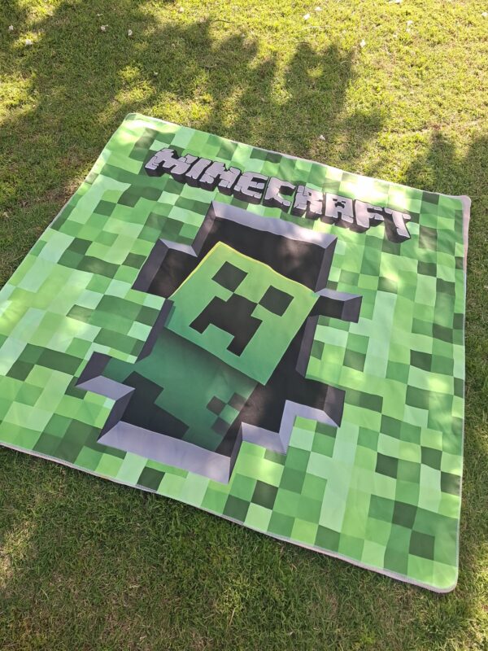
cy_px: 326
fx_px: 432
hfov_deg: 58.9
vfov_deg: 73.9
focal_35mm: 23
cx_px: 244
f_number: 1.8
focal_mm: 5.54
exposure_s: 1/426
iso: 50
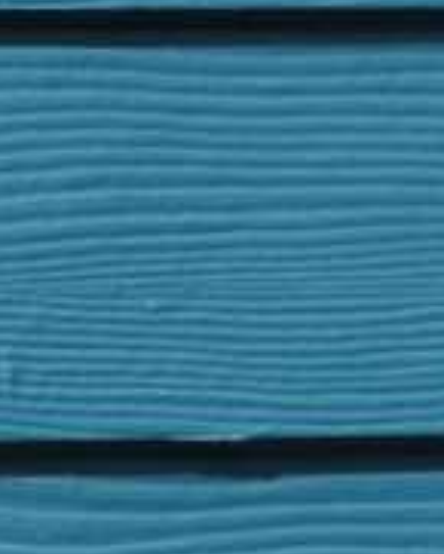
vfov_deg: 3.6
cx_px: -2511
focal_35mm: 530
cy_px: 1559
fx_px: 8698
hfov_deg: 2.7
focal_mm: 50
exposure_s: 1/1000
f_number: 5.6
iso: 100
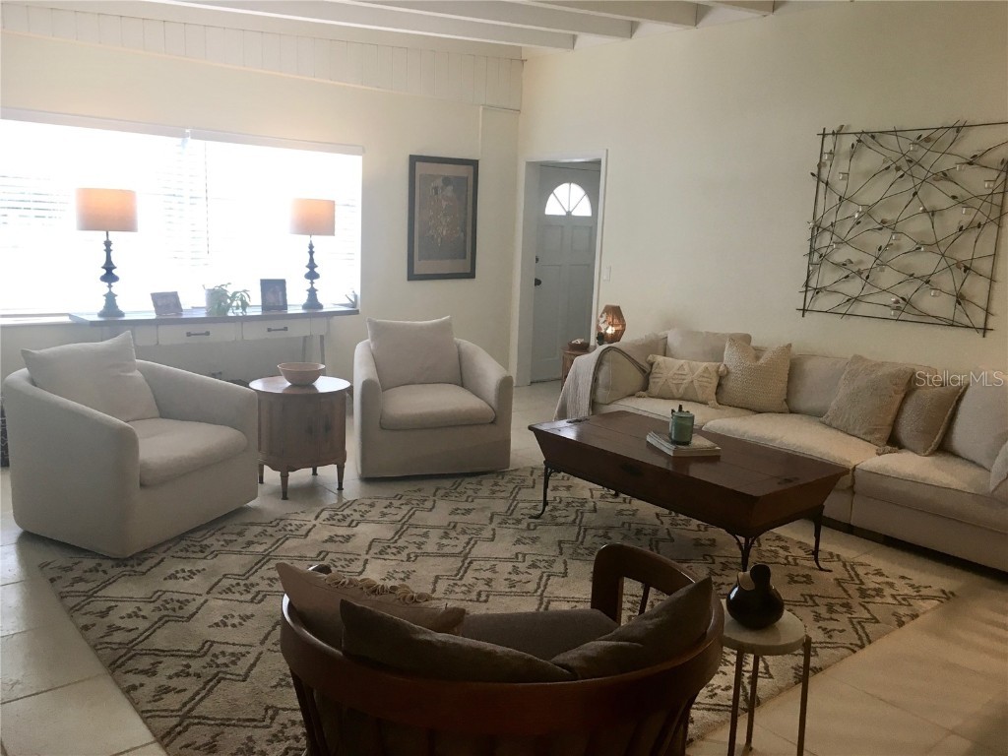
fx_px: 844
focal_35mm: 29
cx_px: 504
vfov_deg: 48.2
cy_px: 378
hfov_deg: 61.7
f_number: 2.2
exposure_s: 1/30
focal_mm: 4.15
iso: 64
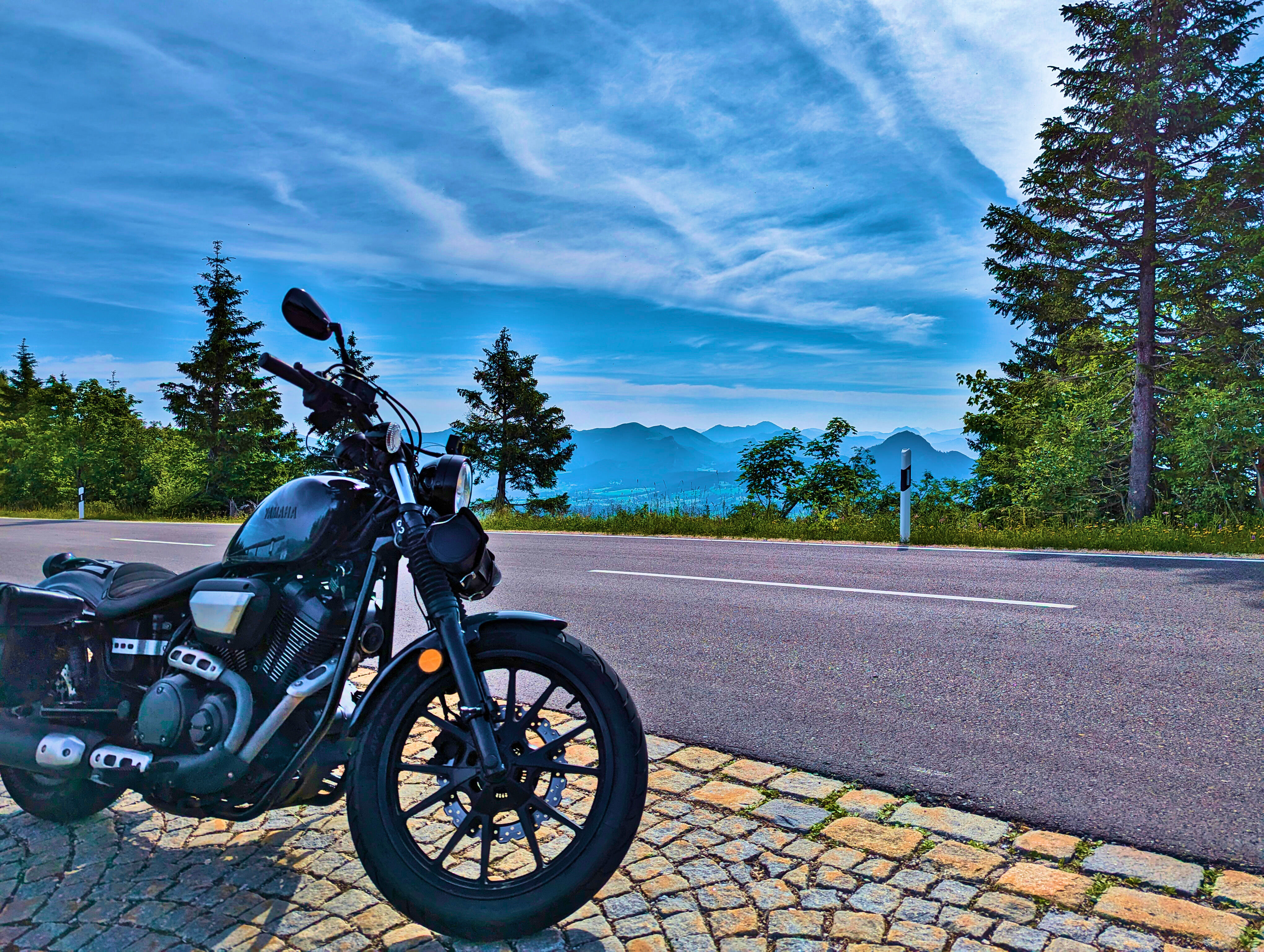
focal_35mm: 24
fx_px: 878
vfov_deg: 56.9
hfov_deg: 71.5
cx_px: 632
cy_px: 476
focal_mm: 6.81
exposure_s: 1/4049
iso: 46
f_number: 1.85
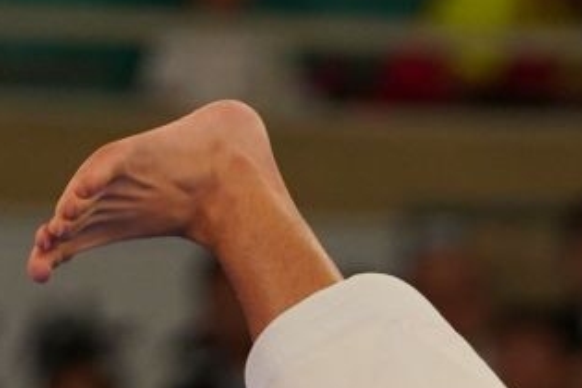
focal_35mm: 1081
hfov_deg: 1.9
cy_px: 1044
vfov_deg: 1.3
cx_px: 794
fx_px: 17475
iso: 1250
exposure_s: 1/1000
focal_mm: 189
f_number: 2.8
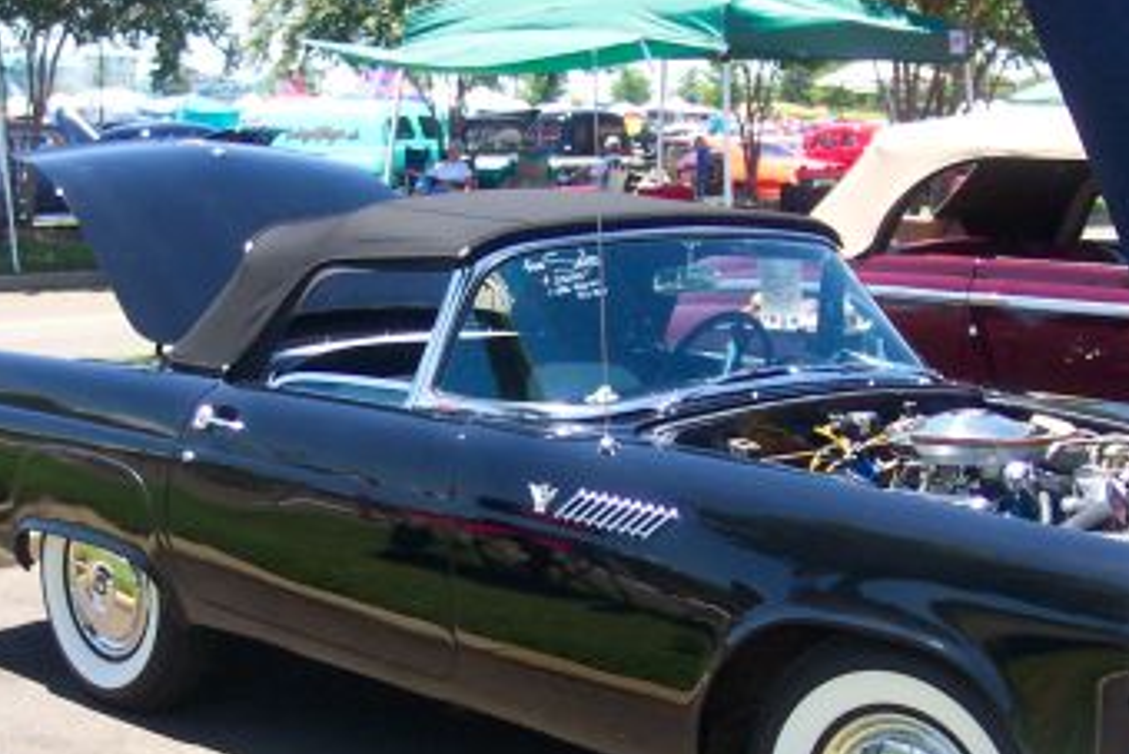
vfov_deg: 20.3
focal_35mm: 67
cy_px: 492
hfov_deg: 29.9
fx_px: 2102
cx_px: 717
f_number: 2.8
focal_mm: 8
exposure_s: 1/700
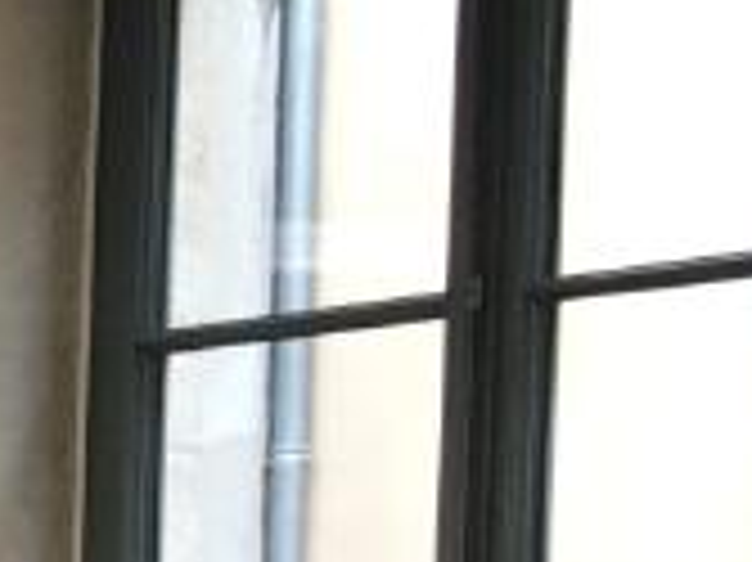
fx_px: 4819
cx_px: -1779
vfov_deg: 6.4
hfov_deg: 7.4
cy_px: 1281
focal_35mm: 222
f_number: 2.2
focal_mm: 4.15
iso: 40
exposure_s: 1/60
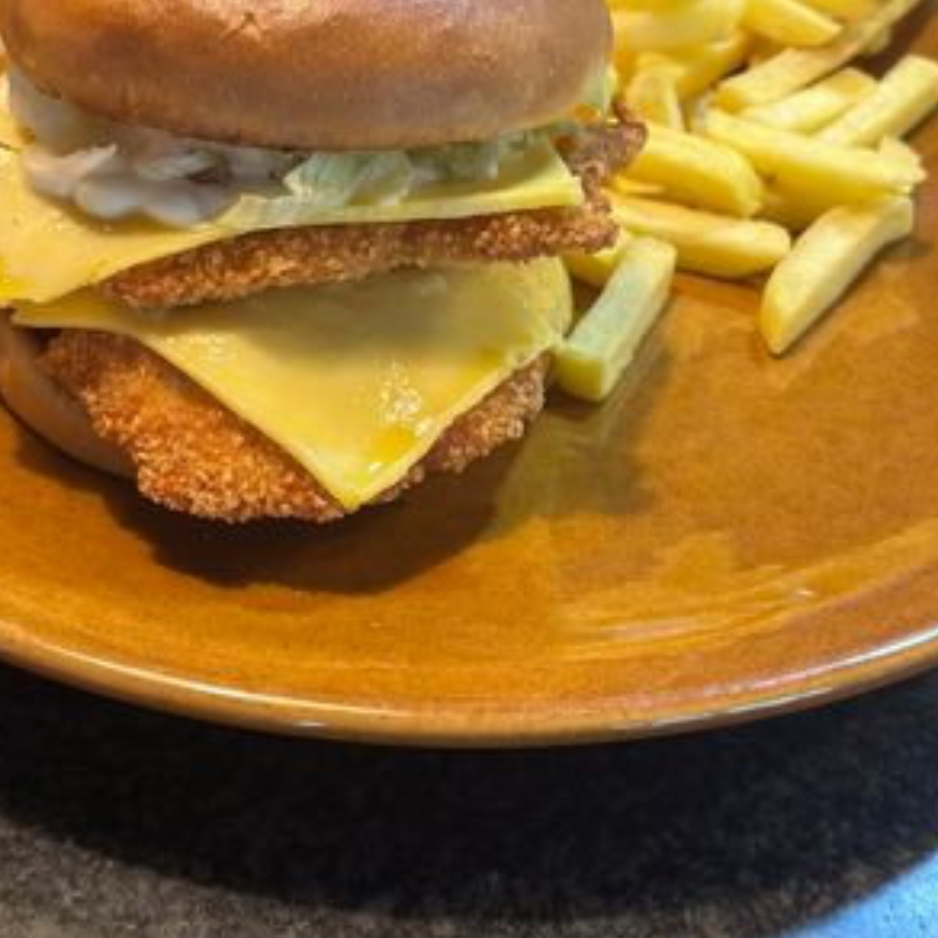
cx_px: 447
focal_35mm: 62
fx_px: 1901
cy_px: 273
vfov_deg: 27.5
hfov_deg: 27.7
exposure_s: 1/50
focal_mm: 6.86
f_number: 1.78
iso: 200
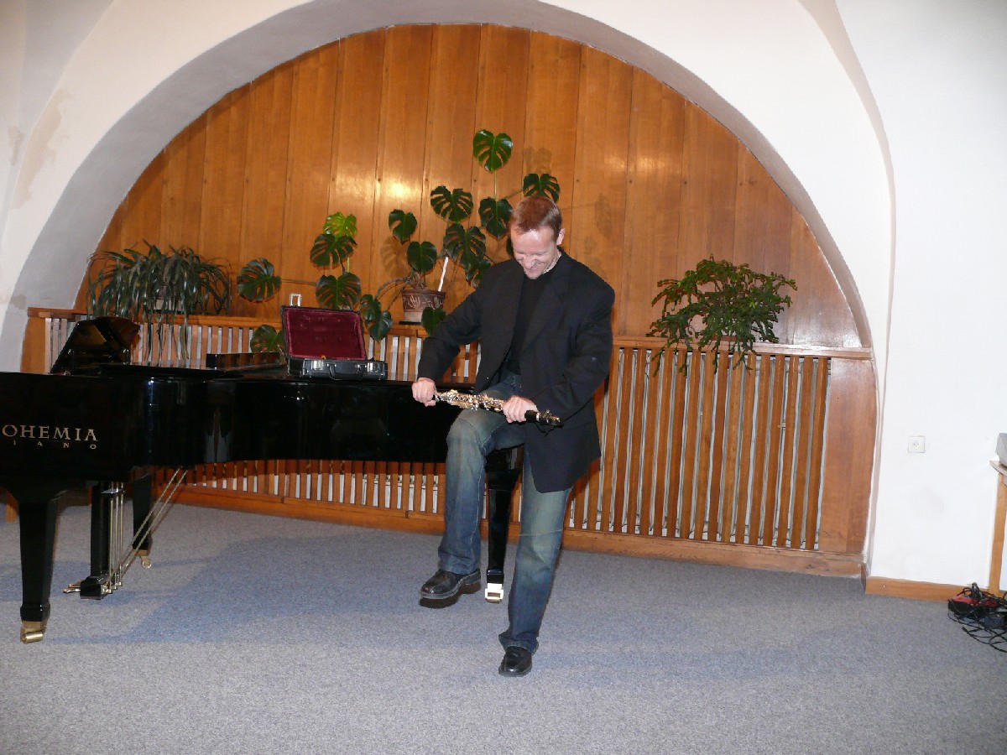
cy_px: 378
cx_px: 504
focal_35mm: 35
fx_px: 1018
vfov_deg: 40.7
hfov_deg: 52.6
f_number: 2.8
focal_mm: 7.4
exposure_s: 1/30
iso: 200
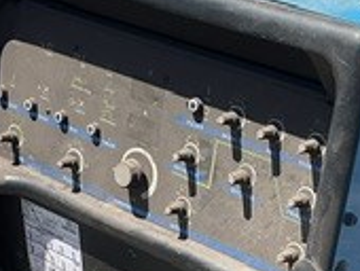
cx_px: 186
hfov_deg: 18.0
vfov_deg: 13.4
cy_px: 265
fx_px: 1135
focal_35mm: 109
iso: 16
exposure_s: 1/1221
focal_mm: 3
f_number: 1.8
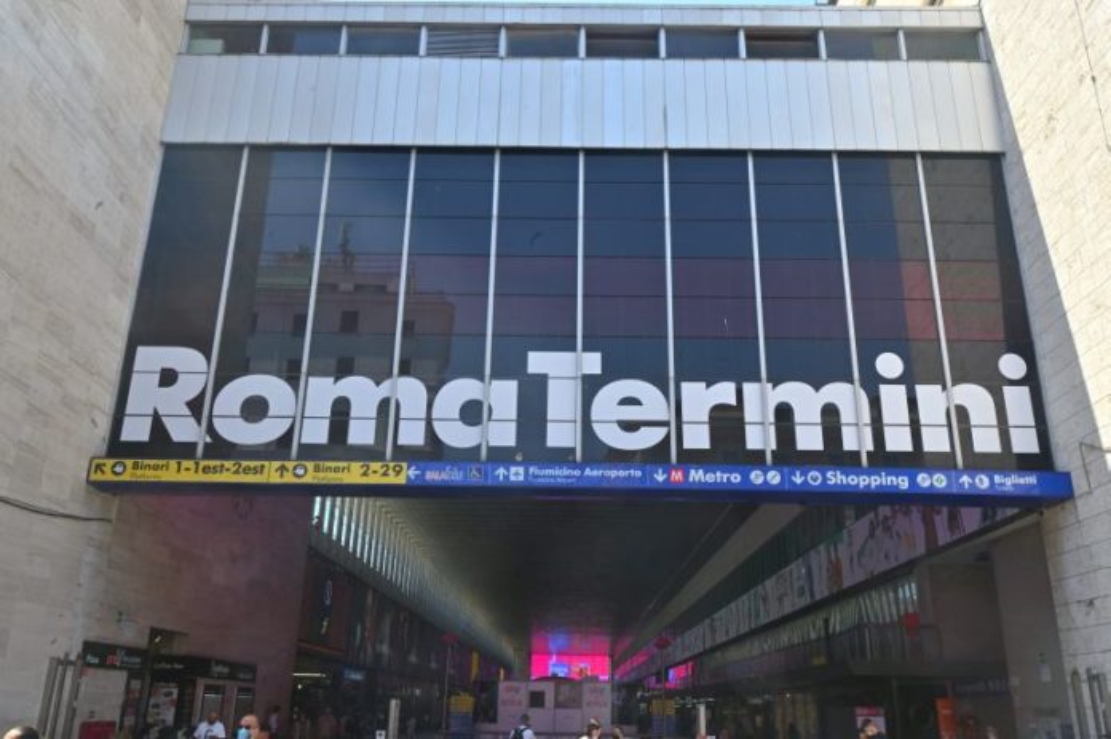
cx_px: 556
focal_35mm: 29
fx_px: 894
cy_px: 370
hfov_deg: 63.7
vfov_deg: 44.9
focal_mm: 29
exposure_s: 1/250
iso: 800
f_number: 18
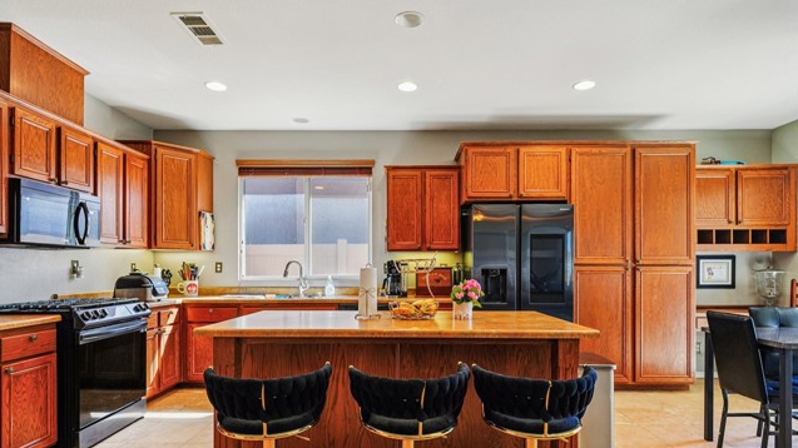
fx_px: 439
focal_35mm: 21
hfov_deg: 84.6
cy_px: 262
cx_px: 398
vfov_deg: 53.9
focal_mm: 19.7
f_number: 9
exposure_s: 1/8
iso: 125
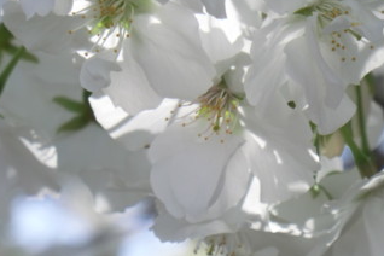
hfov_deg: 5.8
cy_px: 118
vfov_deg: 3.9
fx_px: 3765
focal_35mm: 353
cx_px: 237
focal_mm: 43
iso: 80
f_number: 5.7
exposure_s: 1/400
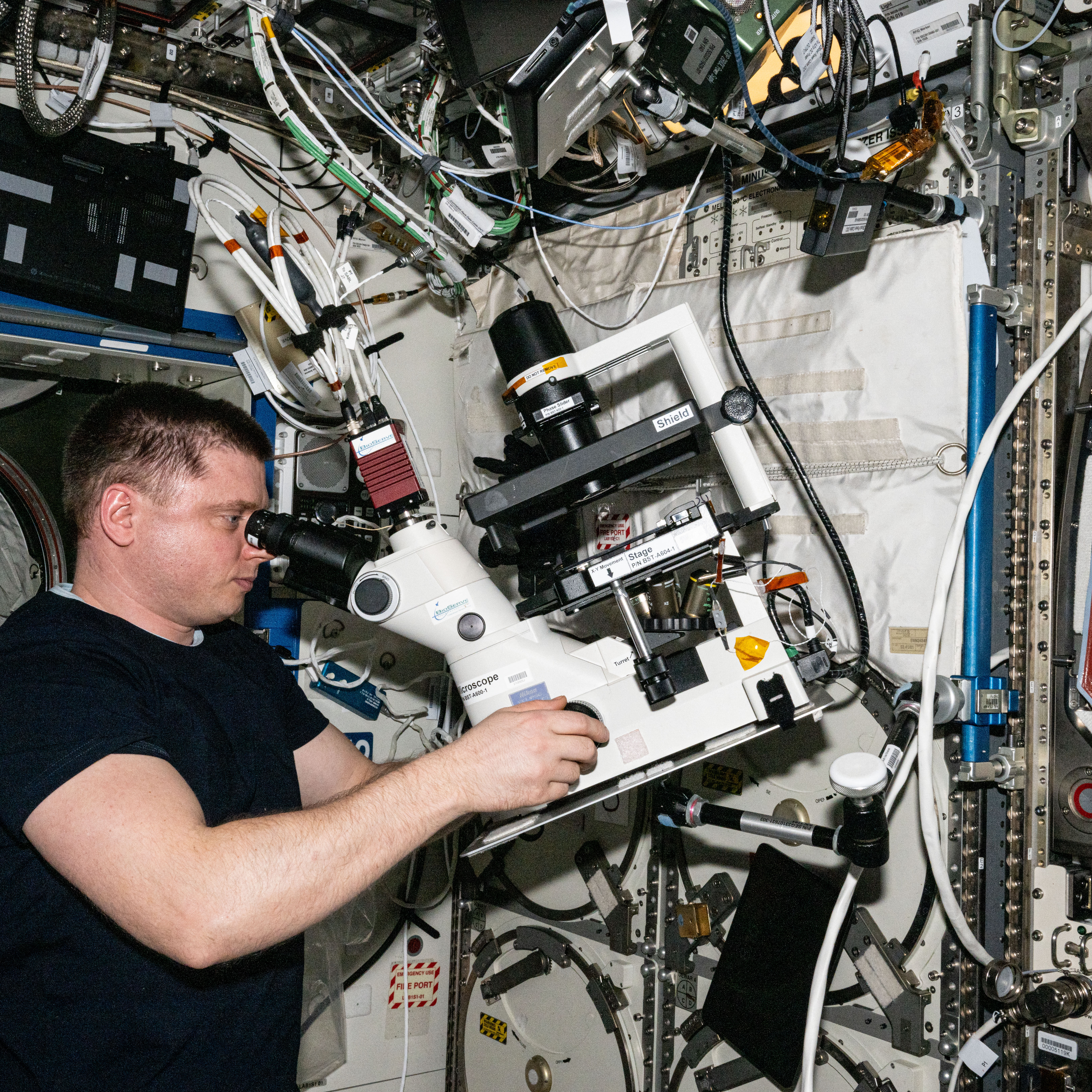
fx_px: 1321
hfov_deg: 44.8
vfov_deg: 44.9
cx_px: 477
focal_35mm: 37
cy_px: 546
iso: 400
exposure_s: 1/400
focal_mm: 29
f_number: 22
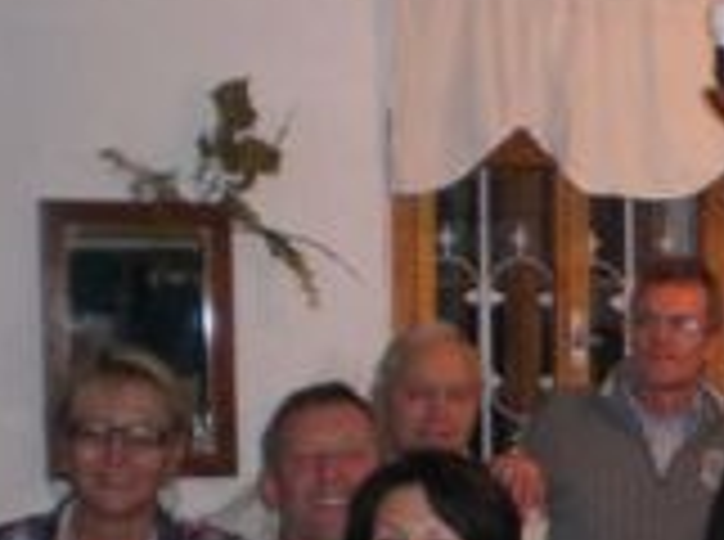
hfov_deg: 17.5
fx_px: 2212
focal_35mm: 106
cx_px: 913
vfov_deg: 13.5
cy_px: 648
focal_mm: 6.3
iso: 200
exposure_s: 1/60
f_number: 3.1
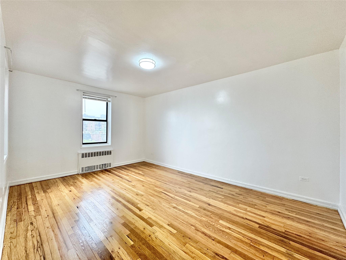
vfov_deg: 85.7
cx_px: 173
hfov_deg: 102.1
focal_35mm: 14
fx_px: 140
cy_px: 130
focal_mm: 2.22
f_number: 2.2
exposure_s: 1/60
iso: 125
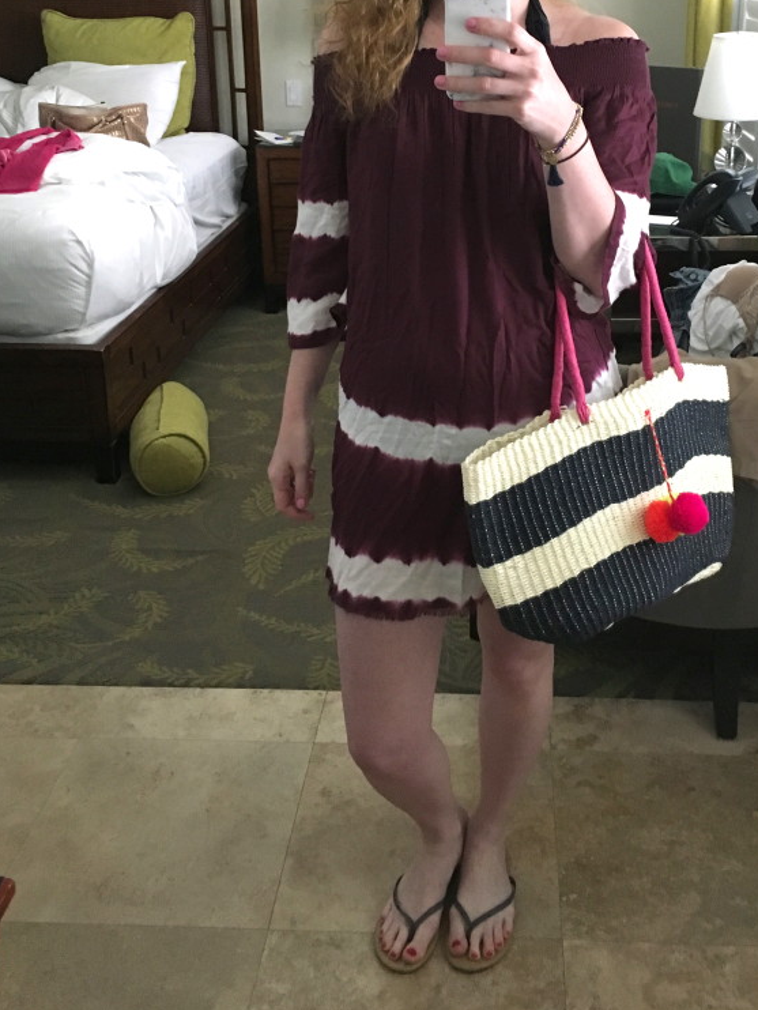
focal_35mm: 40
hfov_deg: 35.9
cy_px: 329
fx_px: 1167
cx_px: 449
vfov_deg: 46.0
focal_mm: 4.15
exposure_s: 1/15
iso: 200
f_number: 2.2
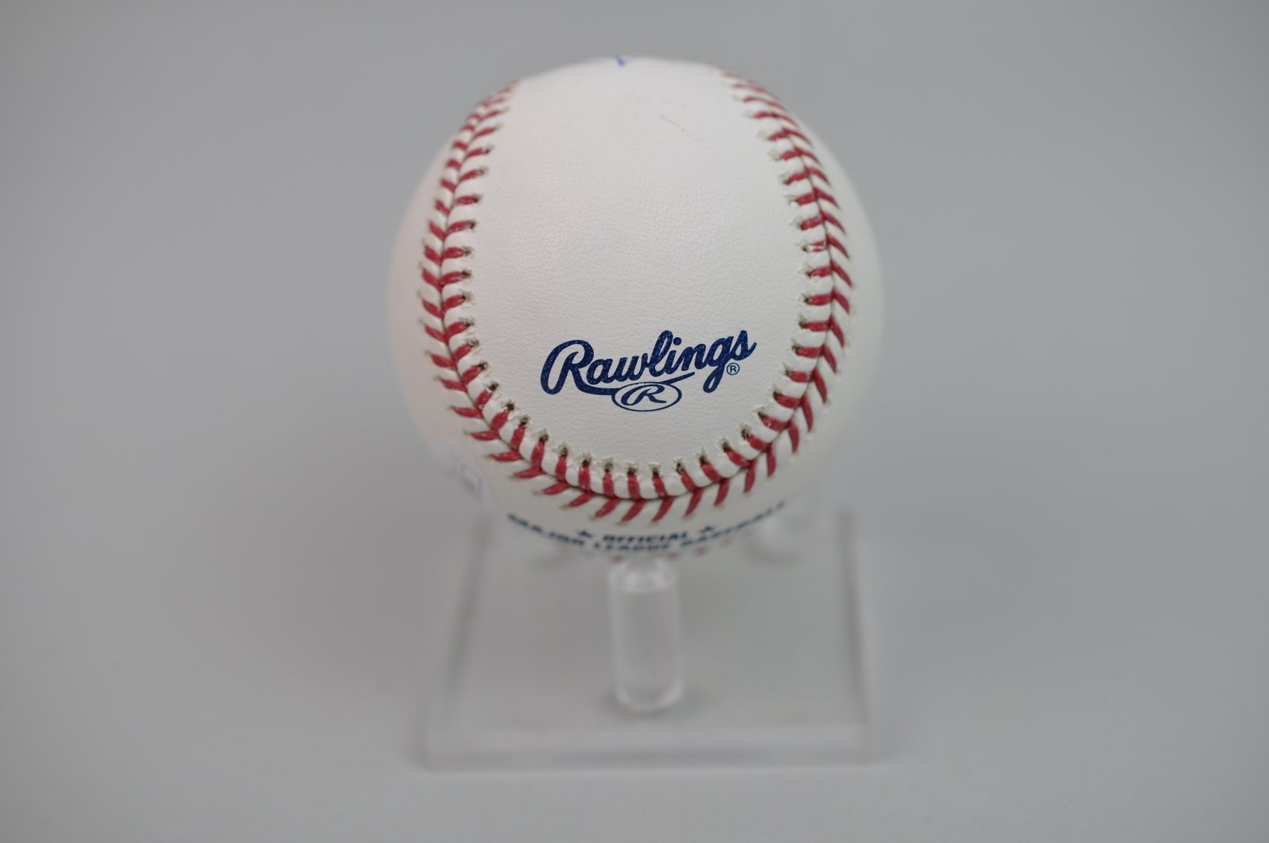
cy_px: 422
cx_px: 634
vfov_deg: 22.6
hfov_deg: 33.4
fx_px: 2112
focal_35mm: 60
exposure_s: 1/60
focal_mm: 40
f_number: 4
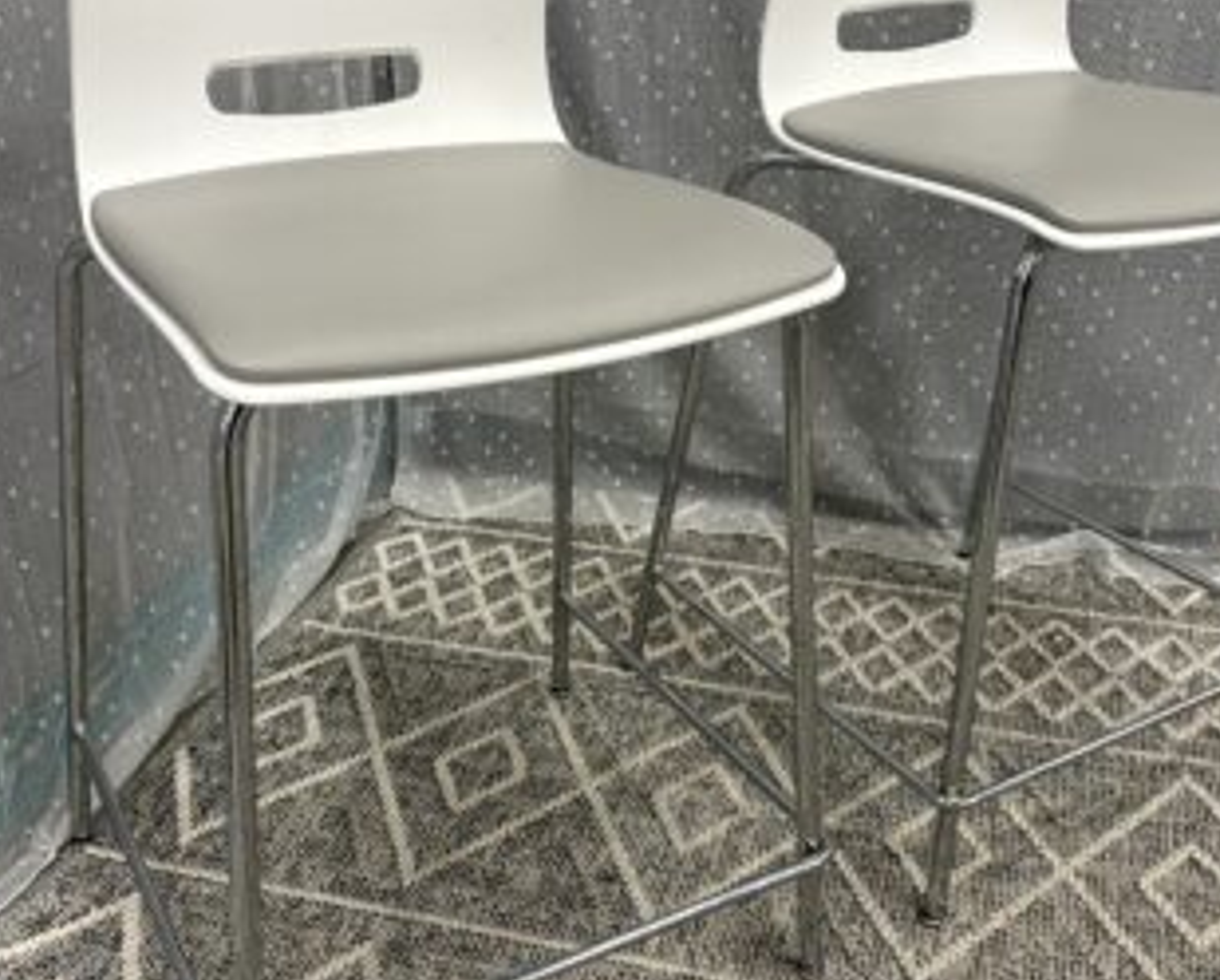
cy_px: 468
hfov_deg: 44.7
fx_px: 1482
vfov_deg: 36.5
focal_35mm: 41
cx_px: 616
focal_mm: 5.96
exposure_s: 1/60
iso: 250
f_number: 1.6
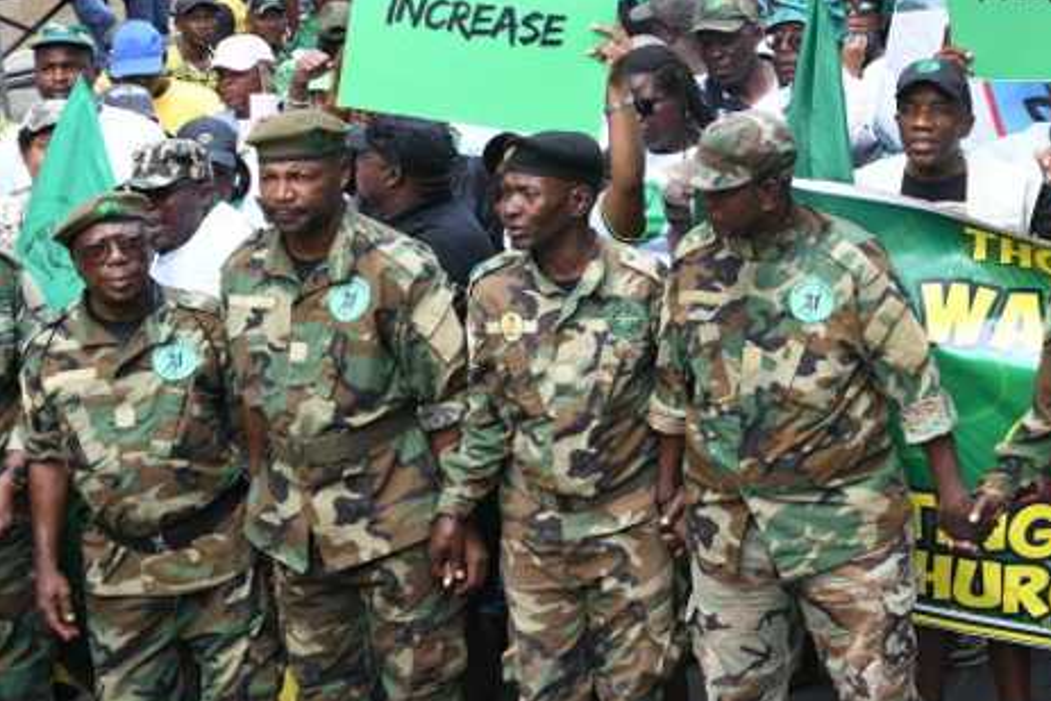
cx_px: 1121
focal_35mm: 92
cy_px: 117
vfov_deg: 14.8
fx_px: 2687
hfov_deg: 21.2
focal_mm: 38
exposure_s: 1/640
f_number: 7.1
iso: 1250
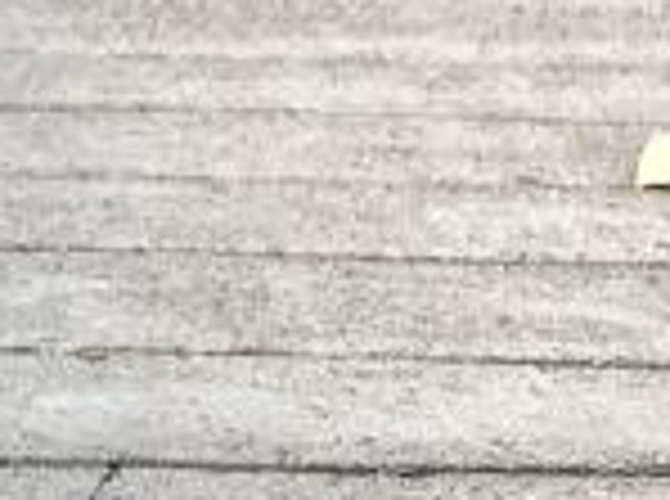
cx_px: -652
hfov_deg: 9.6
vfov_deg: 7.4
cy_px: 991
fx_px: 3727
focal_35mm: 193
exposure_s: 1/185
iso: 20
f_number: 1.8
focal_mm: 3.99
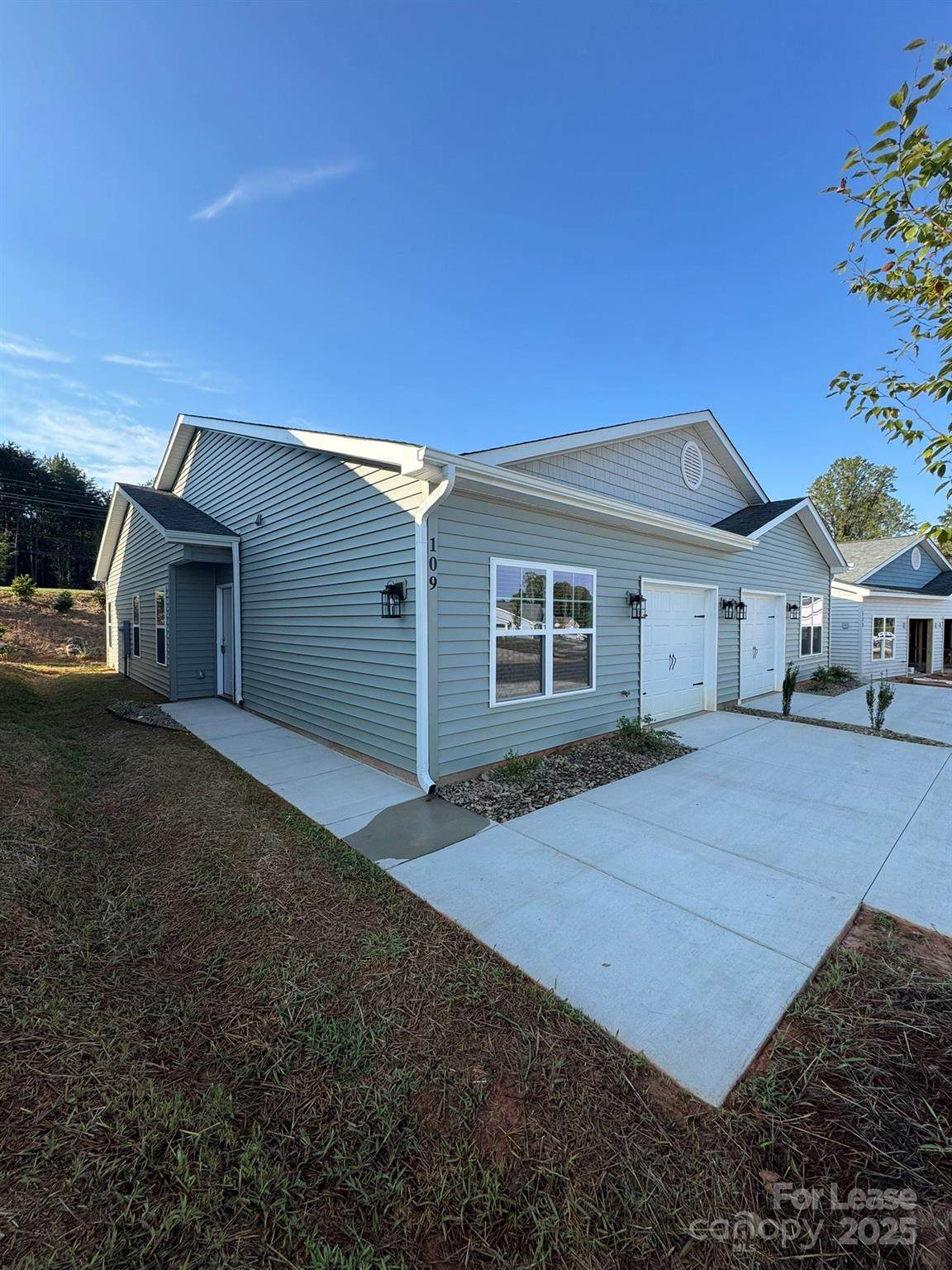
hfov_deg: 85.7
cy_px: 635
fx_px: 513
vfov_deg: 102.1
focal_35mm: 14
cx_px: 476
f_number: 2.2
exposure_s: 1/858
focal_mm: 2.22
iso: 50
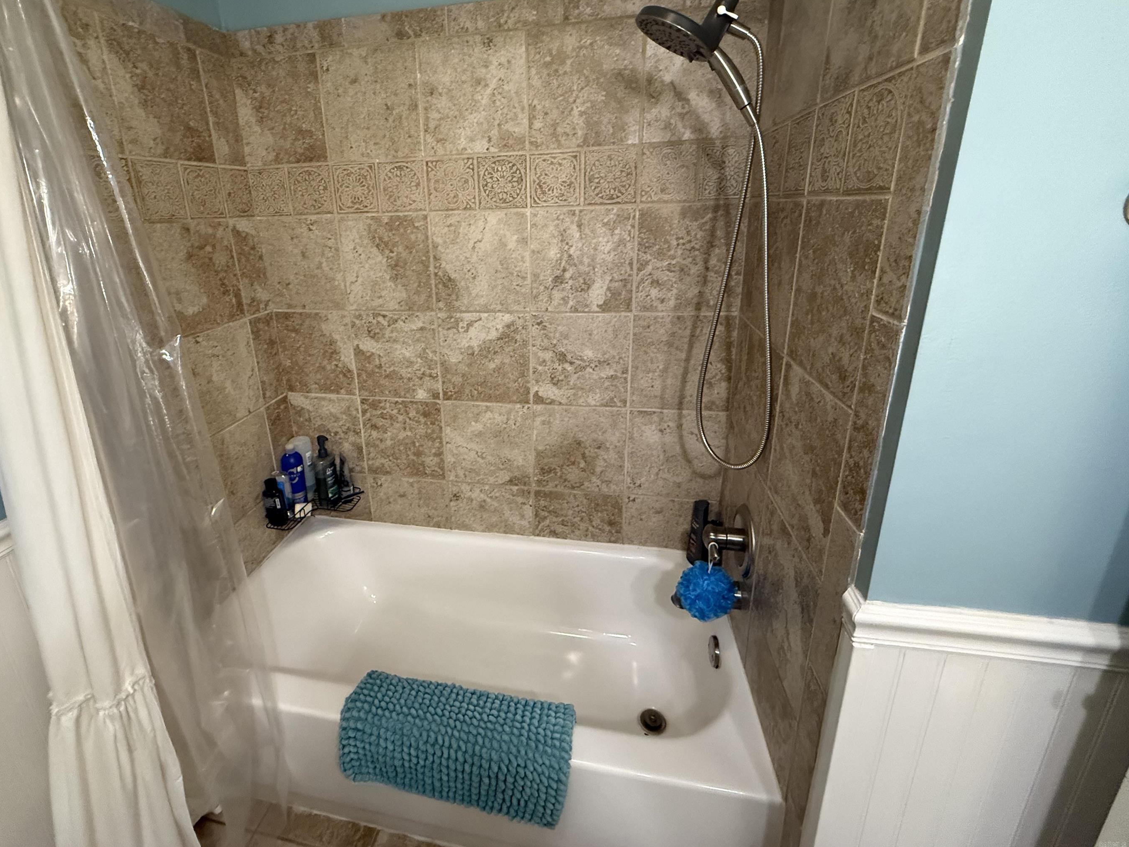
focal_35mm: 16
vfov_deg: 77.7
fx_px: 522
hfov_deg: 94.0
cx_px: 496
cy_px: 366
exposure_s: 1/60
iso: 800
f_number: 2.2
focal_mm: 2.22
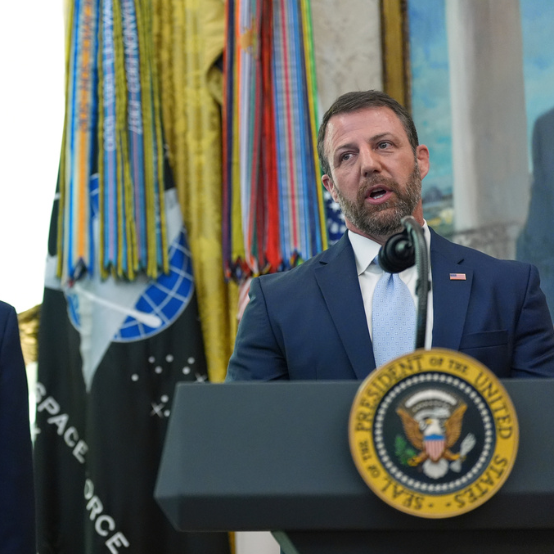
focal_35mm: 90
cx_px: 172
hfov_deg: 19.2
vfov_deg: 19.3
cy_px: 278
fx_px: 1630
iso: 4000
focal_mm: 70
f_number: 2.8
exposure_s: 1/400
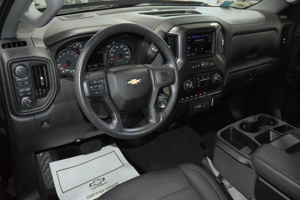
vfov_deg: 40.0
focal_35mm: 33
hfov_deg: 57.2
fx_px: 275
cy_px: 100
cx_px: 150
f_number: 3.5
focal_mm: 22
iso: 3200
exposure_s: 1/125
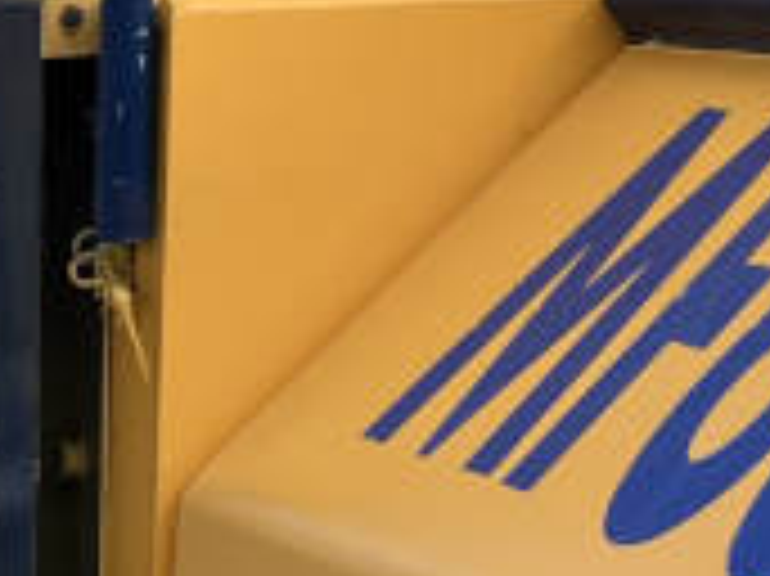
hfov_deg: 12.0
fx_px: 3379
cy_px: -522
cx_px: 1355
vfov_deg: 9.2
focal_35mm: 152
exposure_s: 1/3257
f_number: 1.5
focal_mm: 5.7
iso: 50
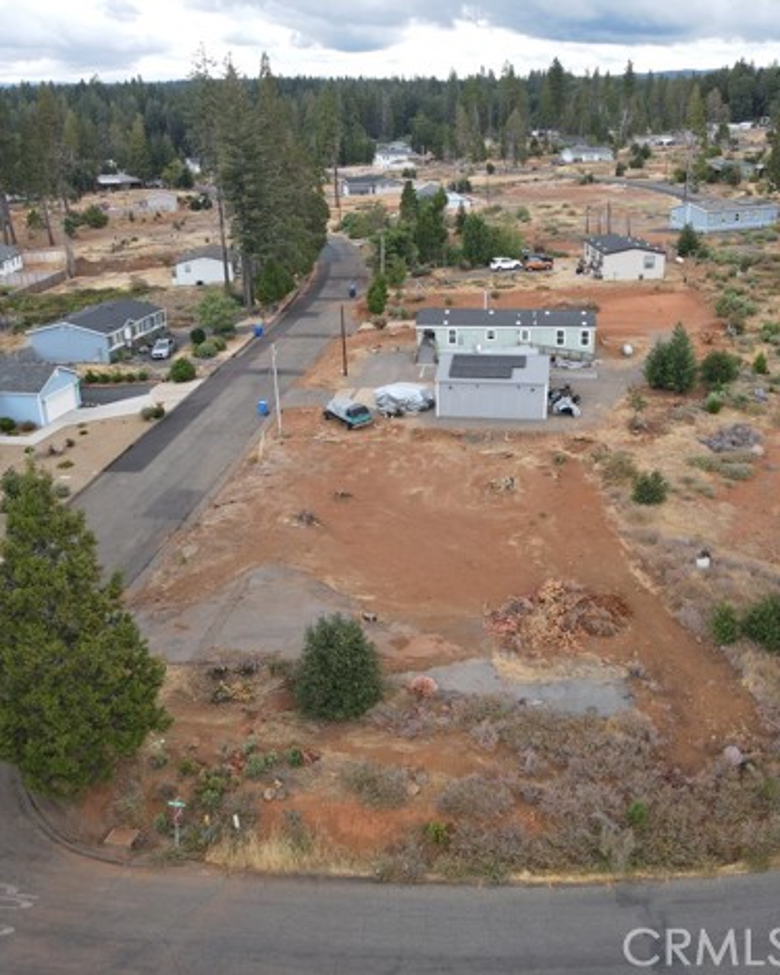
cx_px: 483
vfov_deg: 55.7
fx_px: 924
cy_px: 478
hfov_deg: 45.4
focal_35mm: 32
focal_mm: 4.5
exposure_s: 1/160
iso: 100
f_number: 2.8
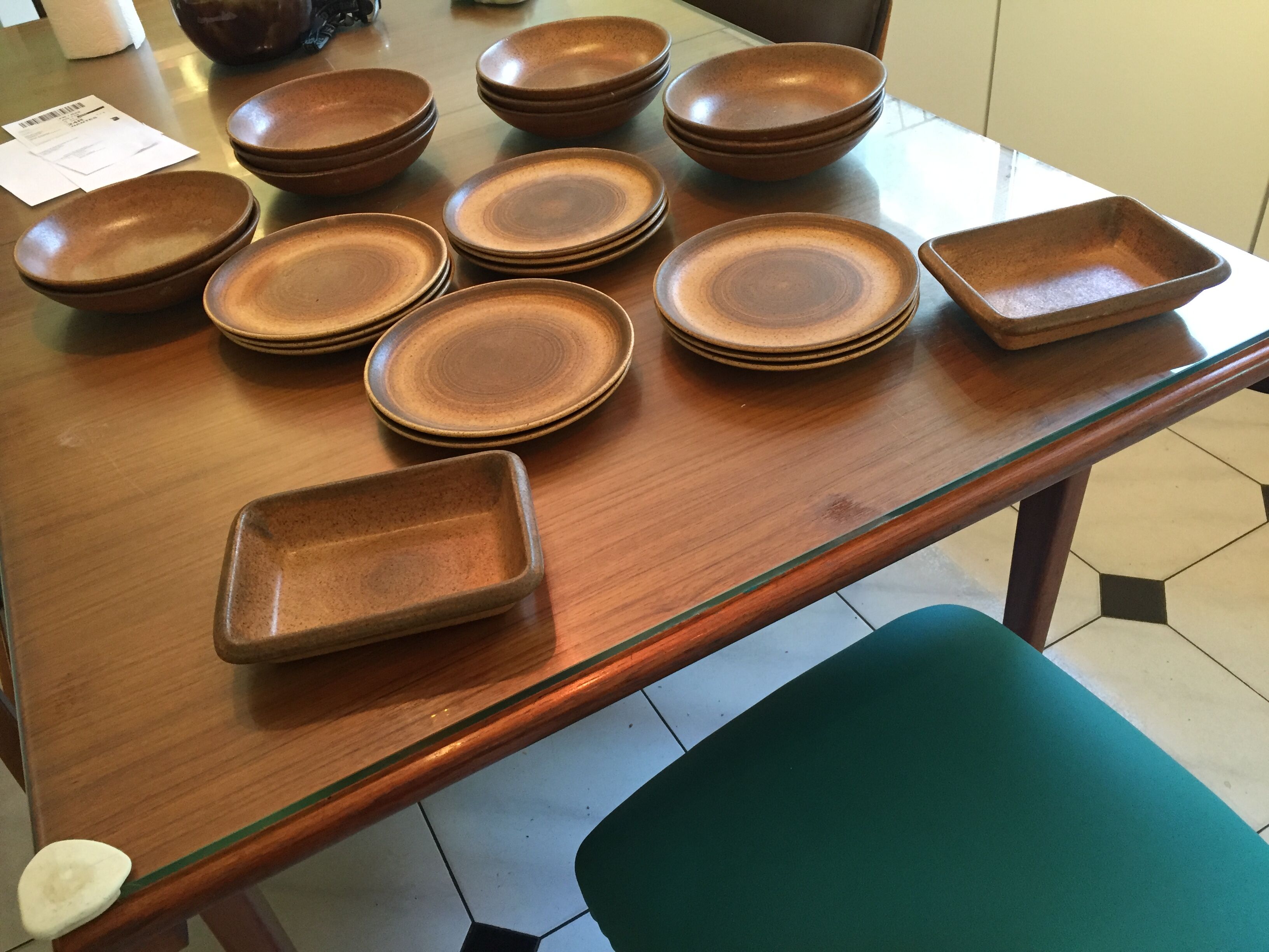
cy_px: 476
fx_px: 1063
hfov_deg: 61.7
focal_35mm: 29
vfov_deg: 48.2
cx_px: 634
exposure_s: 1/33
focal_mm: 4.15
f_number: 2.2
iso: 200
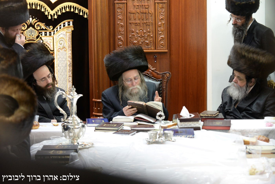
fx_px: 626
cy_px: 92
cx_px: 138
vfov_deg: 16.7
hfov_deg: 24.8
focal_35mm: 82
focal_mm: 82
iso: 2500
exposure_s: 1/100
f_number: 4.5
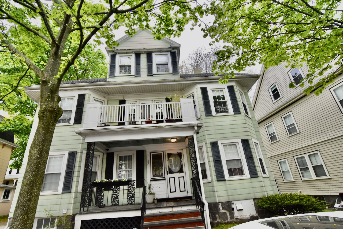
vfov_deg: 72.1
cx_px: 172
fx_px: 157
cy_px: 114
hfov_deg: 95.0
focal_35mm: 16
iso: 800
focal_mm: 11
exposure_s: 1/320
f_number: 8
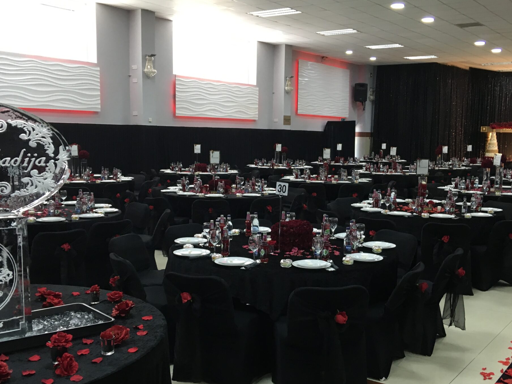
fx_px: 606
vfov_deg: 35.1
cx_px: 276
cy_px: 223
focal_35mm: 41
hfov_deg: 45.7
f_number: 2.2
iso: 100
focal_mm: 4.15
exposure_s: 1/33
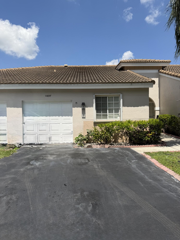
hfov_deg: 56.8
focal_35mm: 24
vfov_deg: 71.6
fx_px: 166
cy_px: 120
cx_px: 90
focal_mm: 6.76
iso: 80
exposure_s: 1/5714
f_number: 1.78
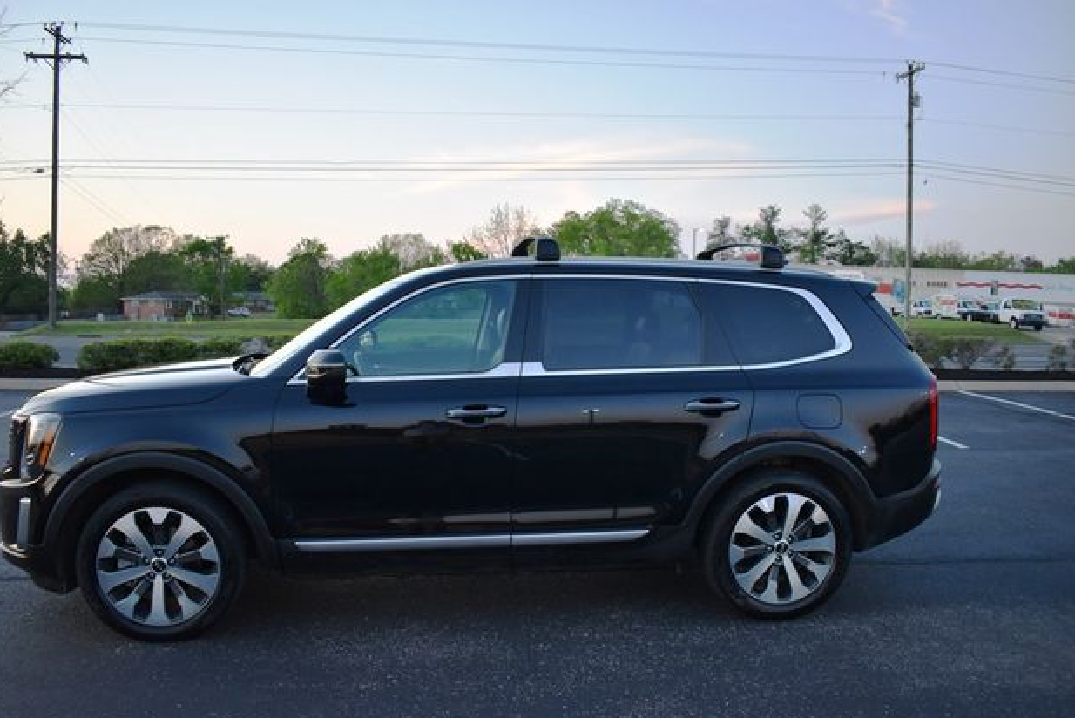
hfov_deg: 65.4
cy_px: 358
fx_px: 836
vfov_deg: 46.4
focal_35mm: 28
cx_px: 521
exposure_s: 1/160
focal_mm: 18
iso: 800
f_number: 3.5
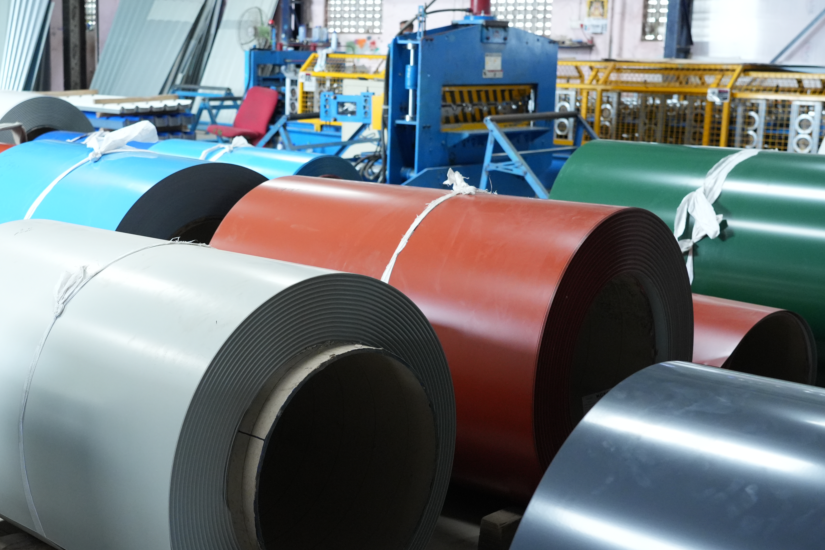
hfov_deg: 38.6
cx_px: 308
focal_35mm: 51
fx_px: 1169
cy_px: 254
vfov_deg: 26.5
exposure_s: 1/125
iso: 3200
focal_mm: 38
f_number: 5.6
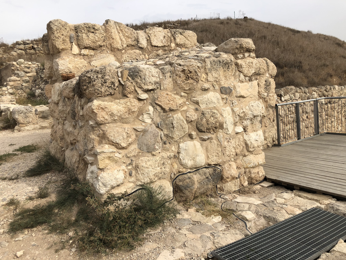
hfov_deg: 63.4
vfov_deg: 49.7
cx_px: 173
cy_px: 130
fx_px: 280
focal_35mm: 28
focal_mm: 3.99
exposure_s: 1/1779
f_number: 1.8
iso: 20
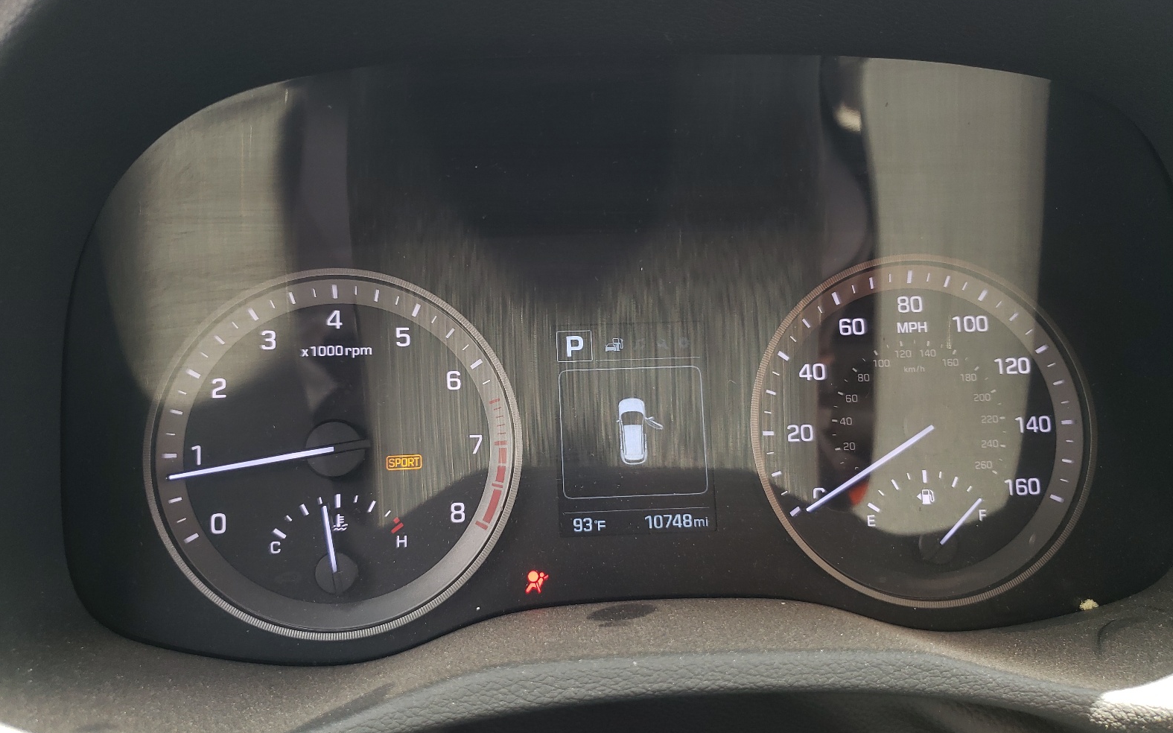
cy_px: 407
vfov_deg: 44.5
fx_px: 895
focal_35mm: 28
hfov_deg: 66.5
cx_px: 583
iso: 57
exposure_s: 1/100
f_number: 1.5
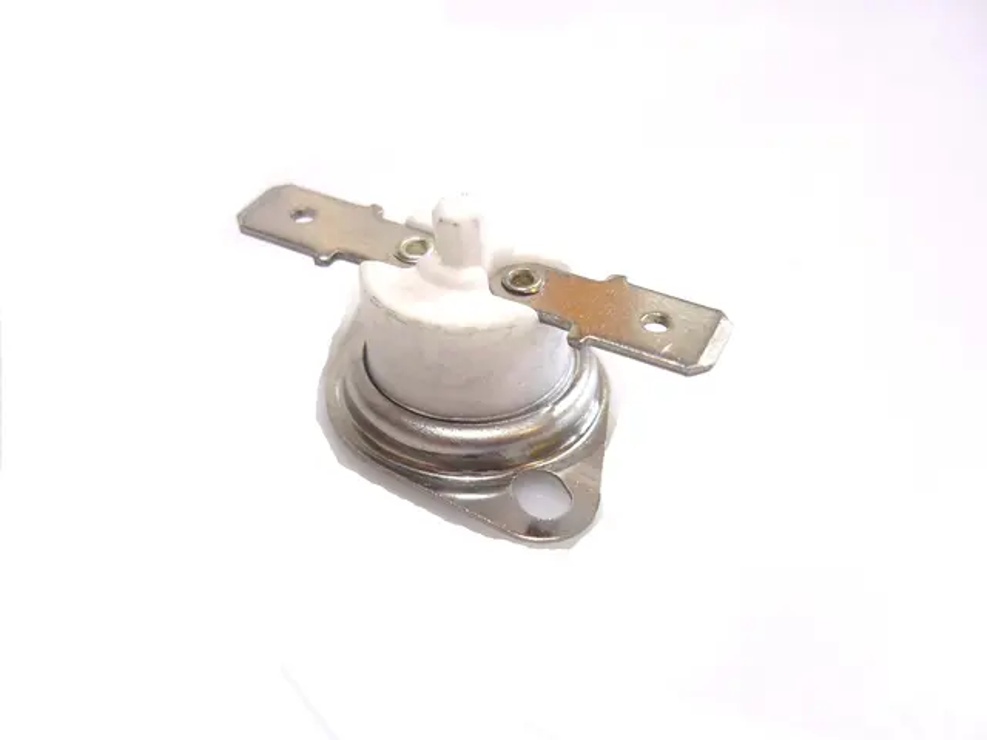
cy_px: 370
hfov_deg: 55.4
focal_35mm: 33
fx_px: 941
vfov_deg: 42.9
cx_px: 494
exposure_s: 1/50
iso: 80
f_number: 2.8
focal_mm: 5.5
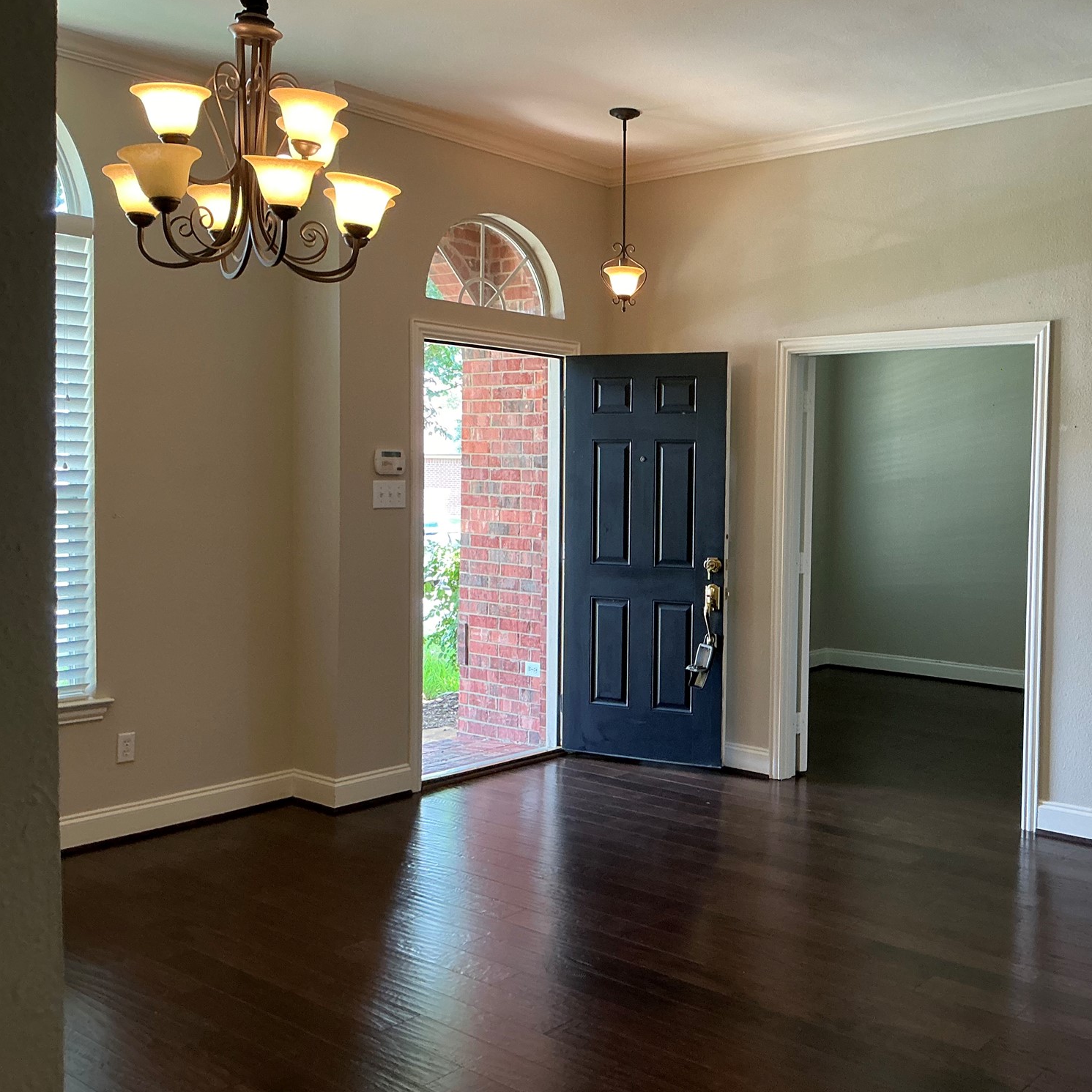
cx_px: 737
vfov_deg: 48.4
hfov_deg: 47.6
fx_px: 1213
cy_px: 535
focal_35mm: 34
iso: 100
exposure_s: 1/60
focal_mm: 3
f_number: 1.8
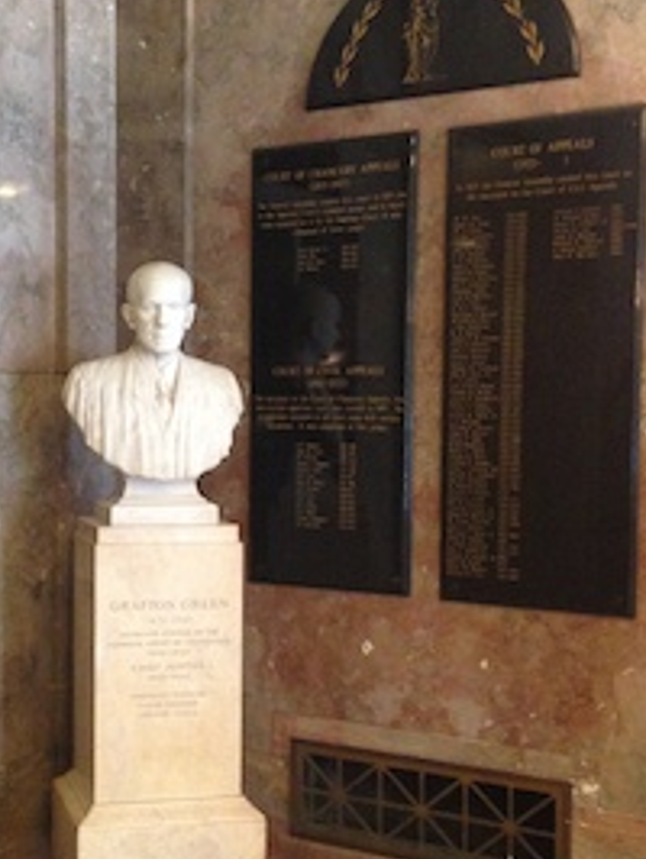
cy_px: 488
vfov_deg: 33.7
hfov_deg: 25.3
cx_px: 131
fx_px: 1416
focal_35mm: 57
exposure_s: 1/17
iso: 400
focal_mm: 4.12
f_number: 2.4
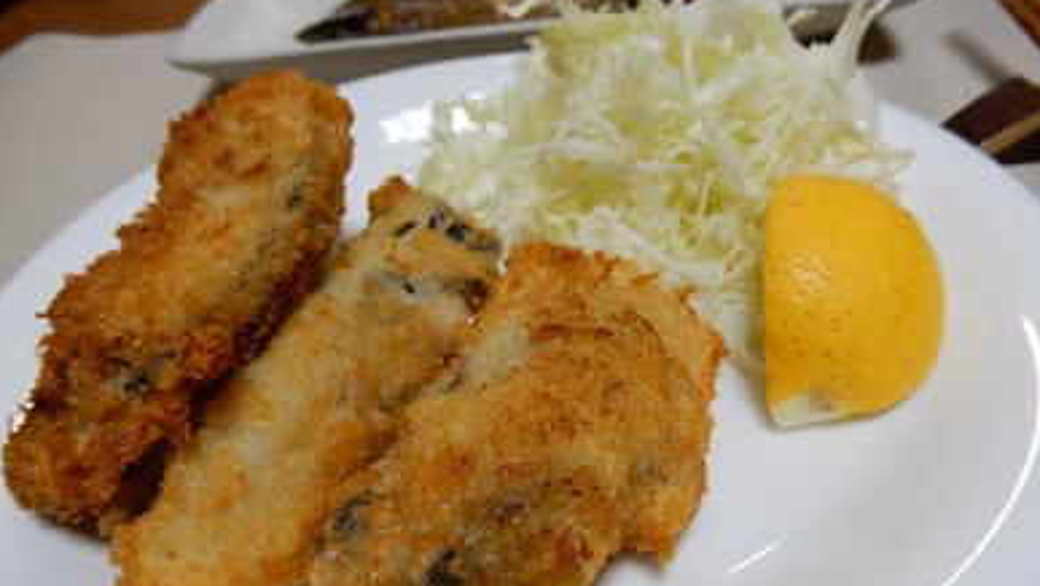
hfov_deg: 69.8
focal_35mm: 27
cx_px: 529
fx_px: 745
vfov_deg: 42.3
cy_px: 395
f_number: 3.4
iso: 160
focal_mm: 4.3
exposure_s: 1/30
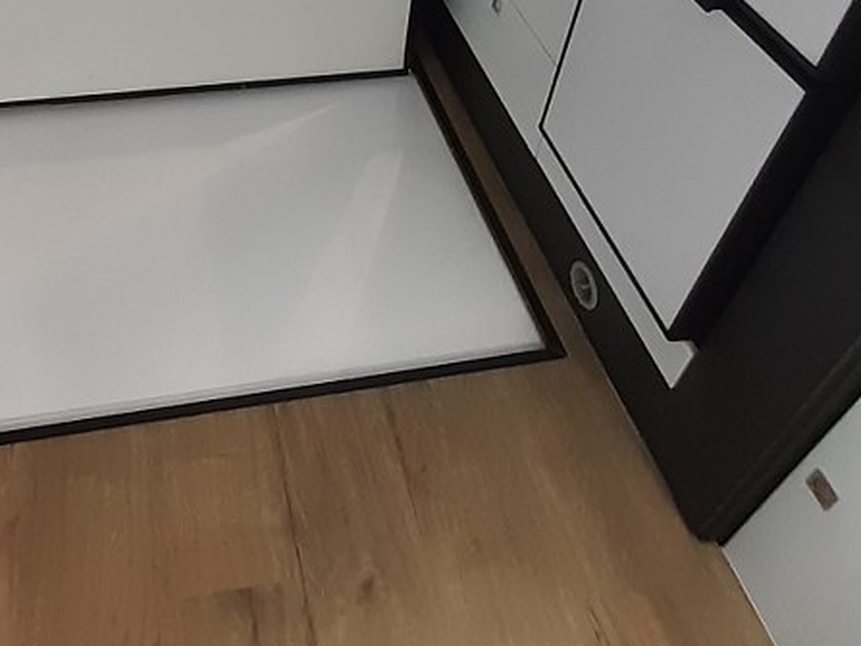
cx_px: 199
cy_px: 10
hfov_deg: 55.1
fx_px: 771
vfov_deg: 40.2
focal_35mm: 31
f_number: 2.2
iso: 400
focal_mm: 1.13
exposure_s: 1/24
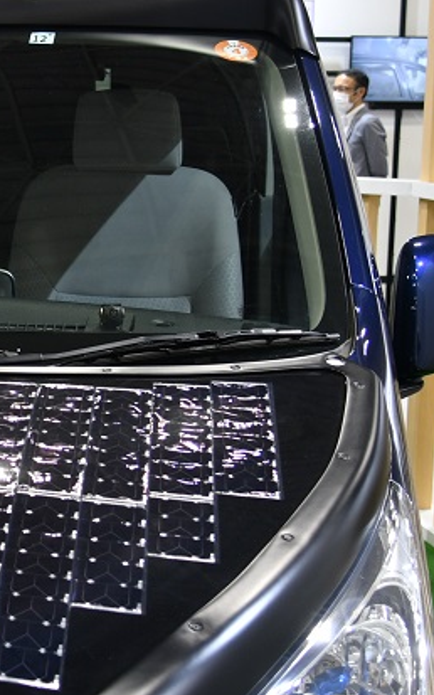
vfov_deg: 25.8
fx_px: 1514
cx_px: -150
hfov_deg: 15.4
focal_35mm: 80
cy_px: 330
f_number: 4
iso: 360
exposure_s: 1/40
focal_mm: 24
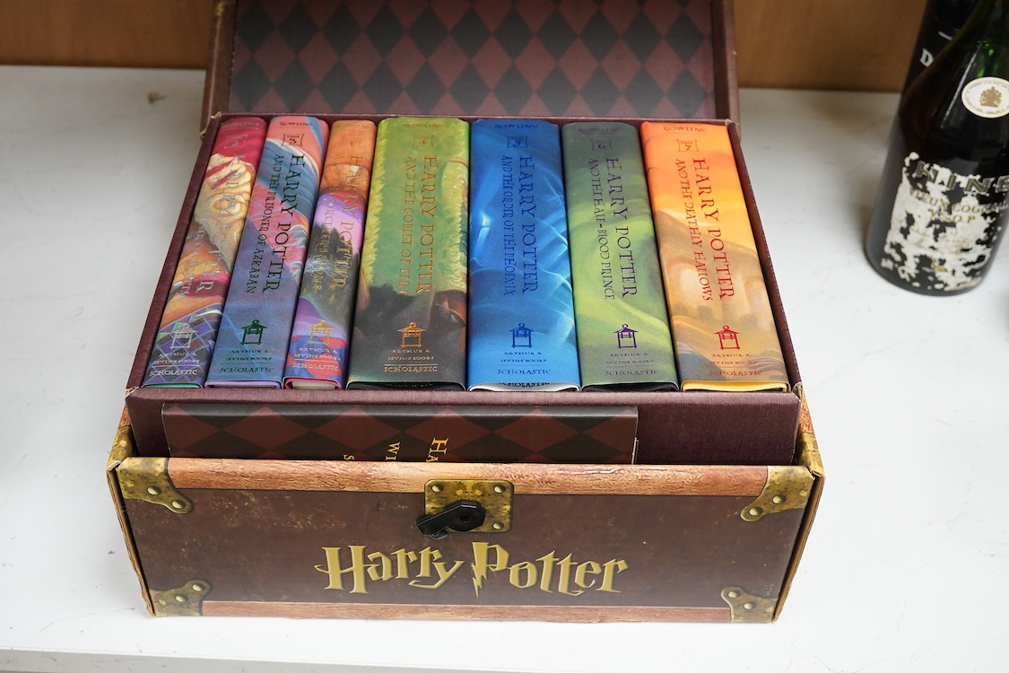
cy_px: 336
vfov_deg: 29.9
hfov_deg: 43.6
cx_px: 504
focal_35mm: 45
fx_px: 1261
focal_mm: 30
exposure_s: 1/160
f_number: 8
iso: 2500
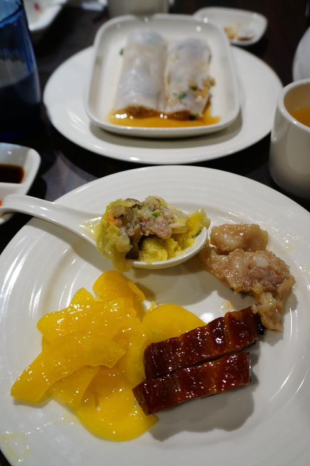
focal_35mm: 30
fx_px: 388
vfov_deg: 62.0
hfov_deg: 43.5
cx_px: 170
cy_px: 233
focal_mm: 16
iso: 250
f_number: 3.5
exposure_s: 1/60
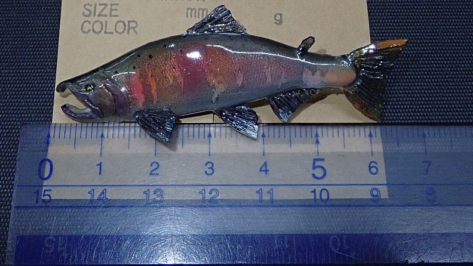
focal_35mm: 44
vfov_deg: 27.0
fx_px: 552
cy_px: 94
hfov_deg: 46.4
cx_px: 235
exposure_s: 1/60
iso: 800
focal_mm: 7.34
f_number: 4
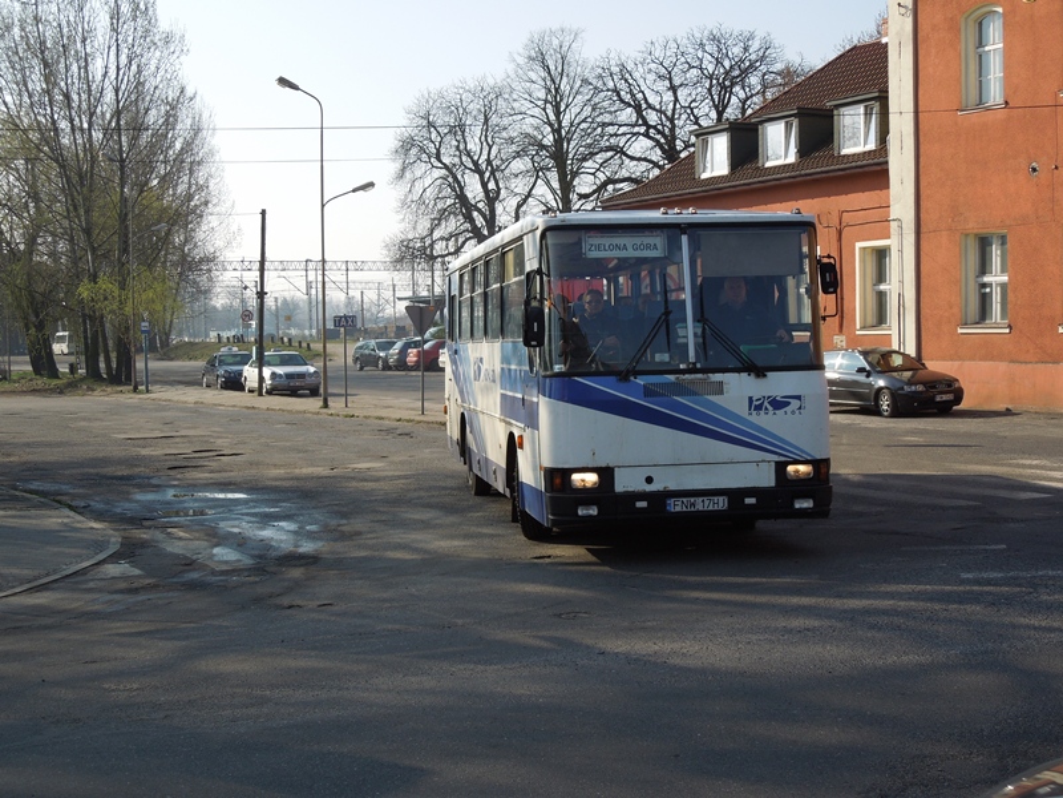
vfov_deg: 27.0
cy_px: 399
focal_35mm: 54
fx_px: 1658
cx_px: 532
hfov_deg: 35.5
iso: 100
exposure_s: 1/500
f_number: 4.2
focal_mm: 9.8
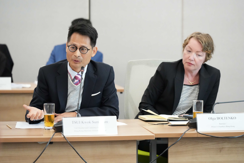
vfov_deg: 8.5
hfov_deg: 12.8
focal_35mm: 161
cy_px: 82
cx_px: 122
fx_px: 1091
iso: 10000
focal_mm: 161
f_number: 4.5
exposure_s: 1/250
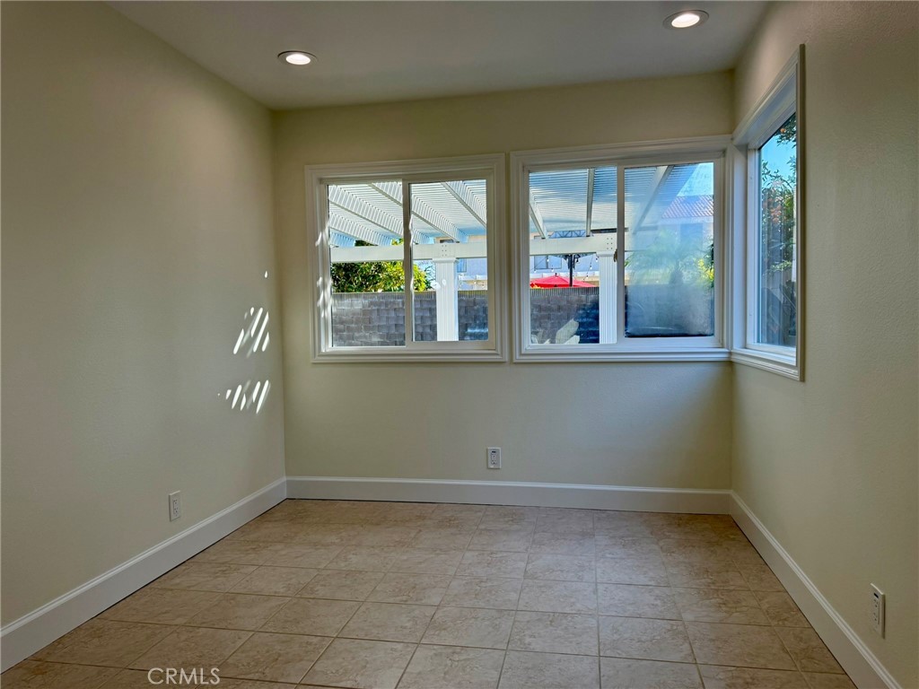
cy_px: 344
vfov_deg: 56.8
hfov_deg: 71.6
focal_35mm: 24
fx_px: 637
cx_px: 460
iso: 100
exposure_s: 1/551
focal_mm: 6.76
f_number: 1.78
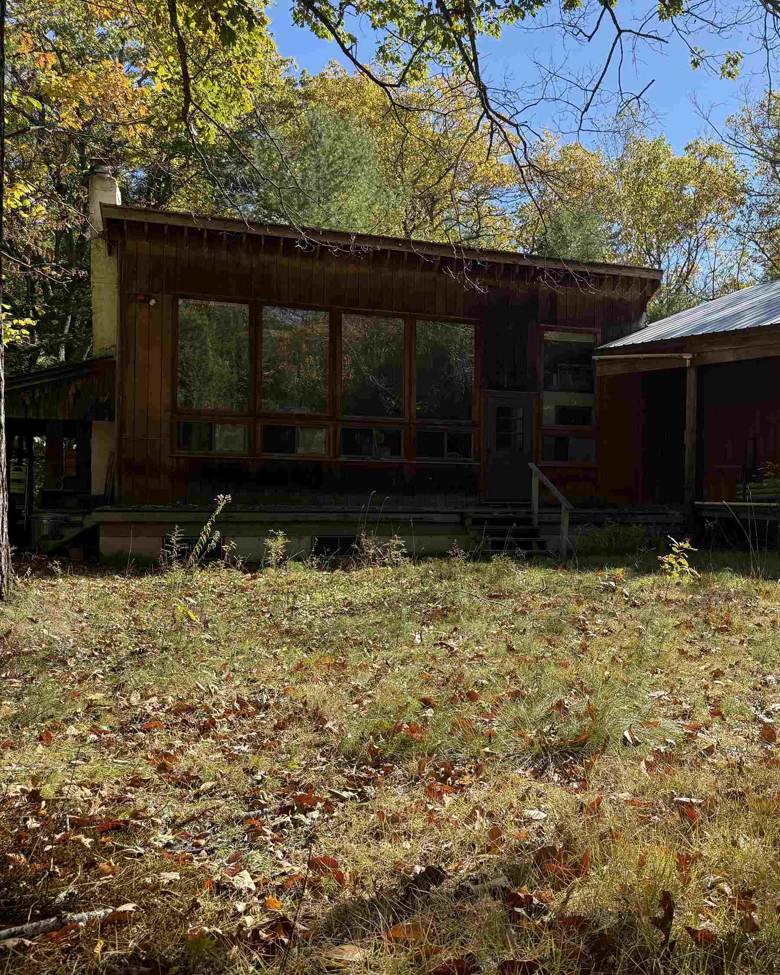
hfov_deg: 44.6
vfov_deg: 55.7
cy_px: 482
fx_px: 923
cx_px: 562
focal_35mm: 32
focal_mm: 6.76
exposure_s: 1/1689
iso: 80
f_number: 1.78
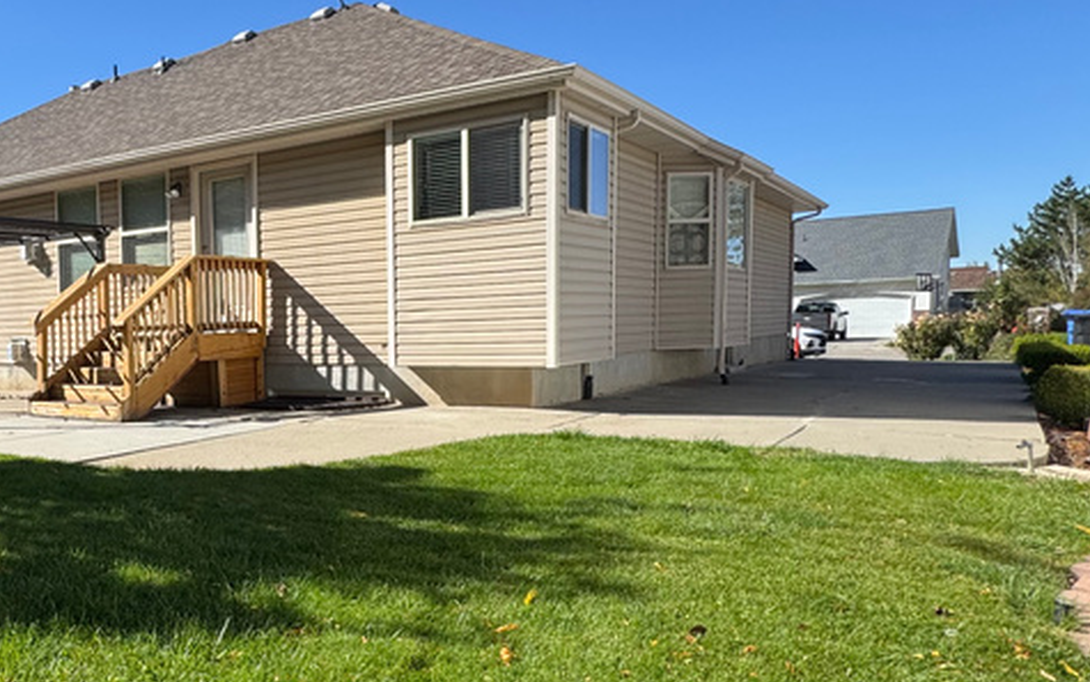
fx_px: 951
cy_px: 416
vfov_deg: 39.2
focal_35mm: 32
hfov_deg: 54.4
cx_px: 179
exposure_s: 1/1536
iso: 50
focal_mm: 2.22
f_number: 2.2
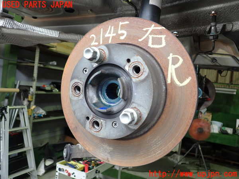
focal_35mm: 30
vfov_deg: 46.8
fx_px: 207
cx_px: 120
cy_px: 90
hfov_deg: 60.0
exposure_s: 1/50
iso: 200
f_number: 2.3
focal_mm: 5.4
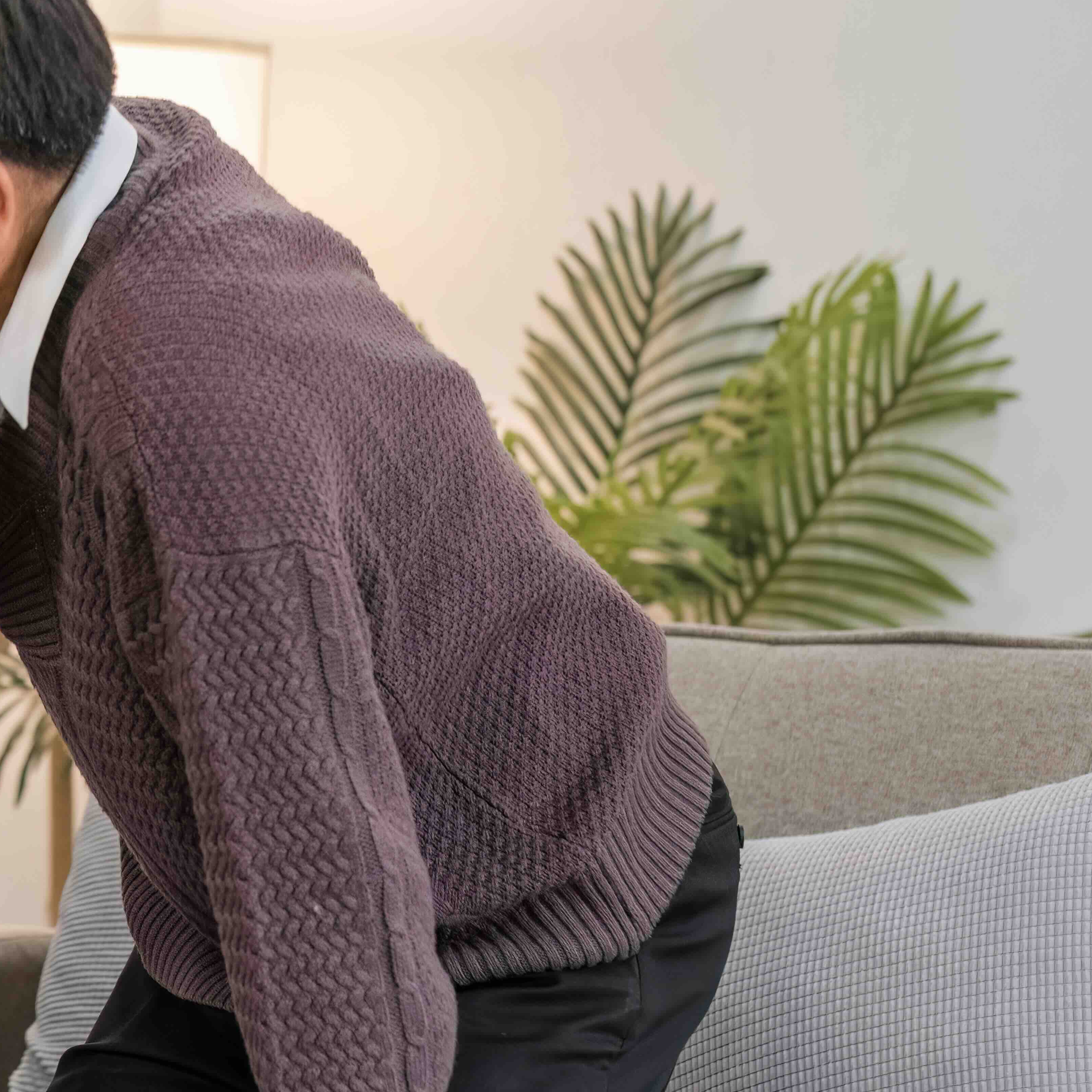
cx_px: -100
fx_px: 5532
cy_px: 481
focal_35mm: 155
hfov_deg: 11.1
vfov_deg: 11.3
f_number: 2.8
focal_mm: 50
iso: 1250
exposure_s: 1/160
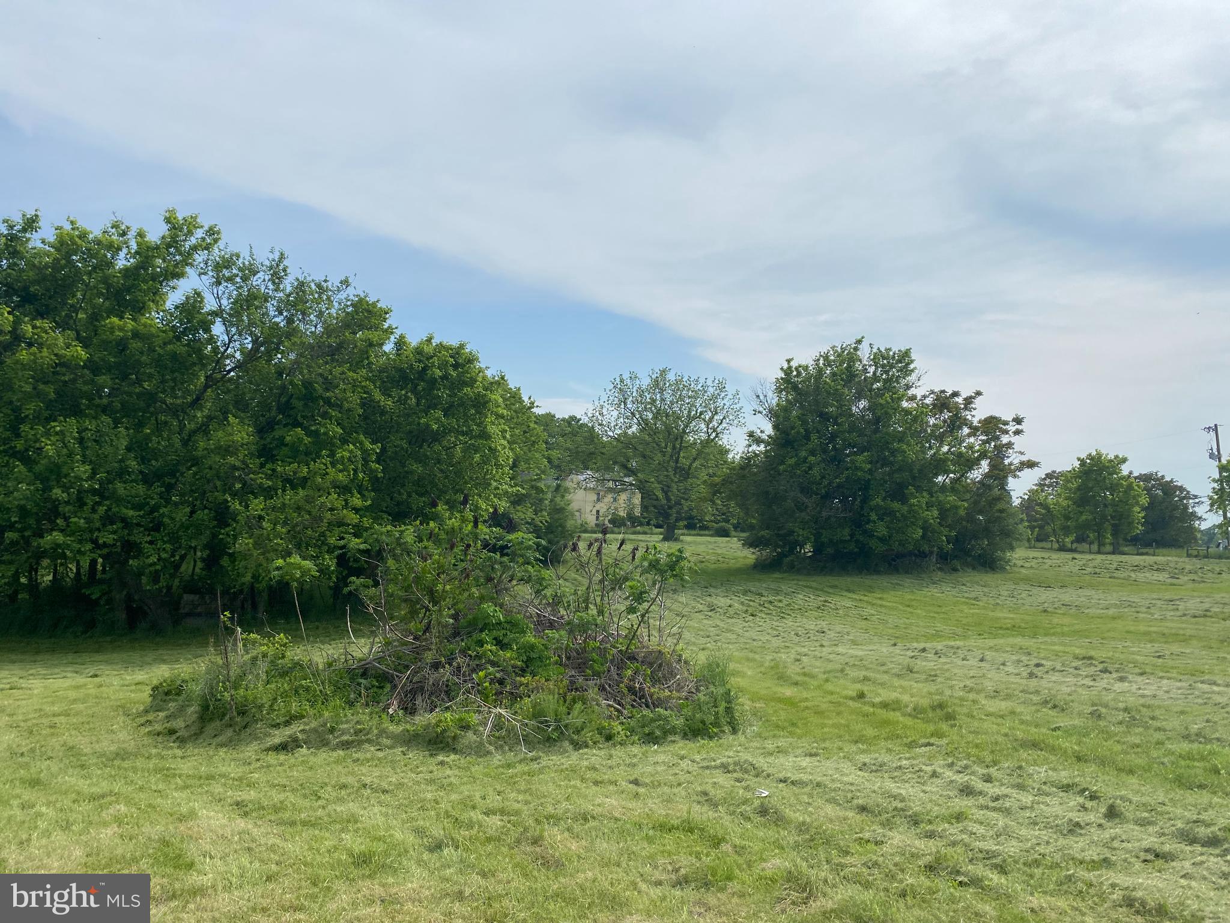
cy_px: 462
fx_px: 924
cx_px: 615
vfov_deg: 53.1
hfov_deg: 67.3
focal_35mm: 26
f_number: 1.8
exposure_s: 1/5025
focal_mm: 4.25
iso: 32
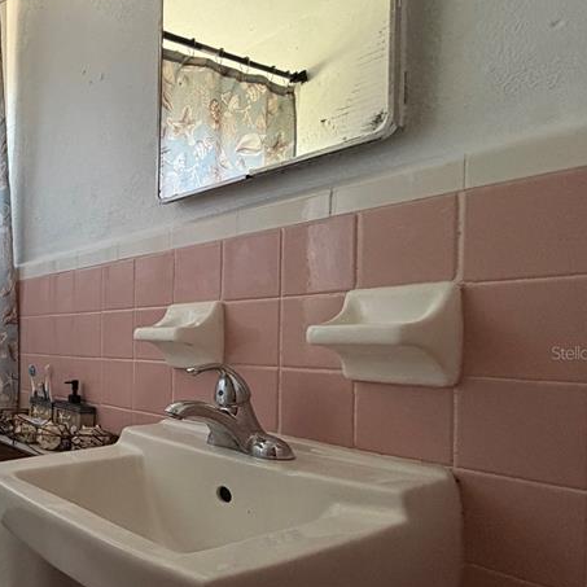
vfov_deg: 56.9
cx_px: -34
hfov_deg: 45.5
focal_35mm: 28
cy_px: 352
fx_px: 537
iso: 400
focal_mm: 2.22
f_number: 2.2
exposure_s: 1/60
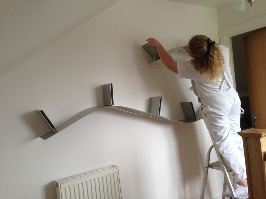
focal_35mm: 33
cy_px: 100
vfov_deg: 42.9
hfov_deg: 55.4
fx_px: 254
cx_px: 133
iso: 64
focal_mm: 4.13
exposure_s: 1/60
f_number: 2.4
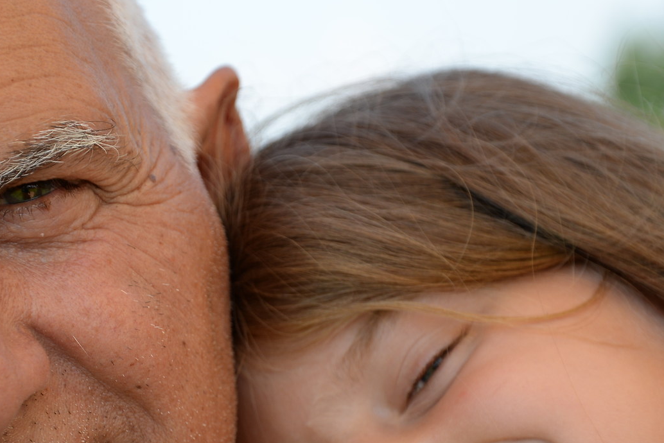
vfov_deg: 7.6
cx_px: 260
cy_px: 288
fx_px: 3339
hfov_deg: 11.4
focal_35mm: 181
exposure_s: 1/500
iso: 200
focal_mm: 78
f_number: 4.5
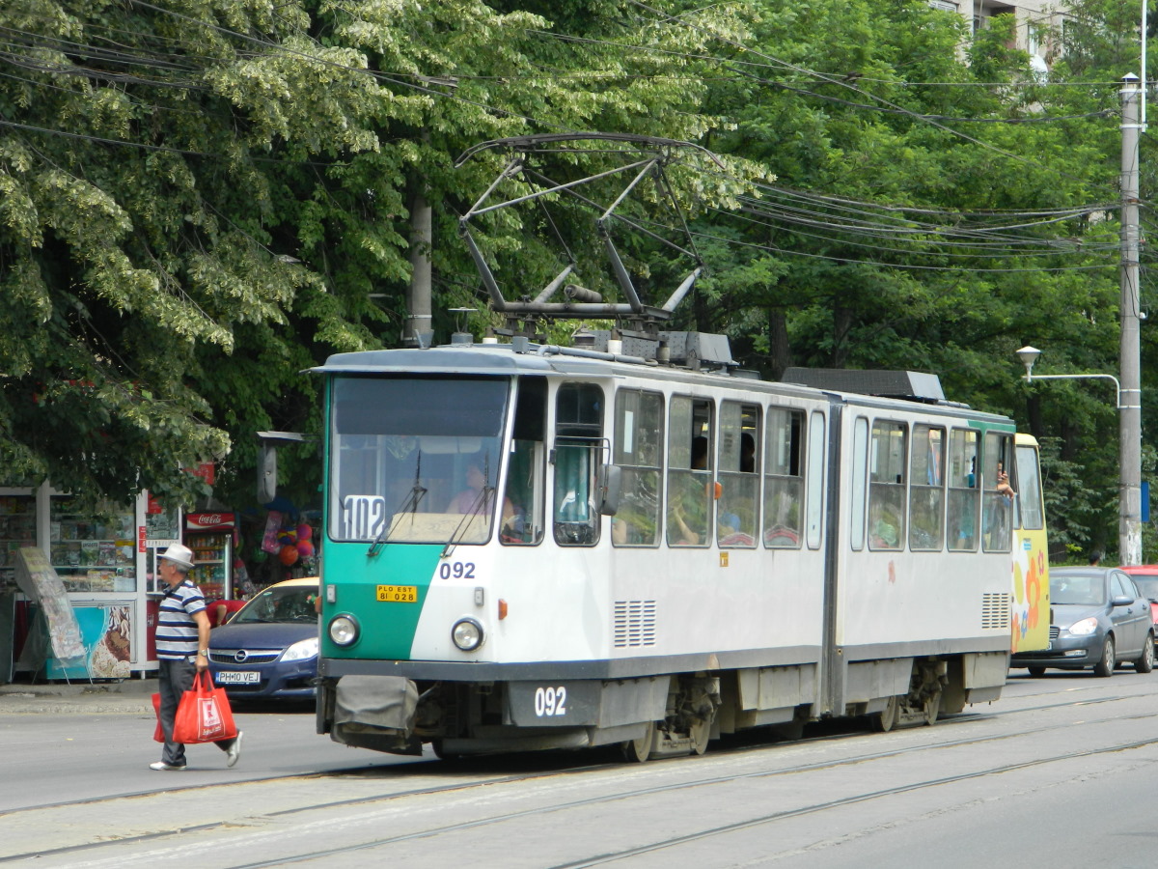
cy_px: 434
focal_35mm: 177
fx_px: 5921
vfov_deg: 8.4
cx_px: 579
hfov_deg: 11.2
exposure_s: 1/200
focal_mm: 31.8
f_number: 5.1
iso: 80
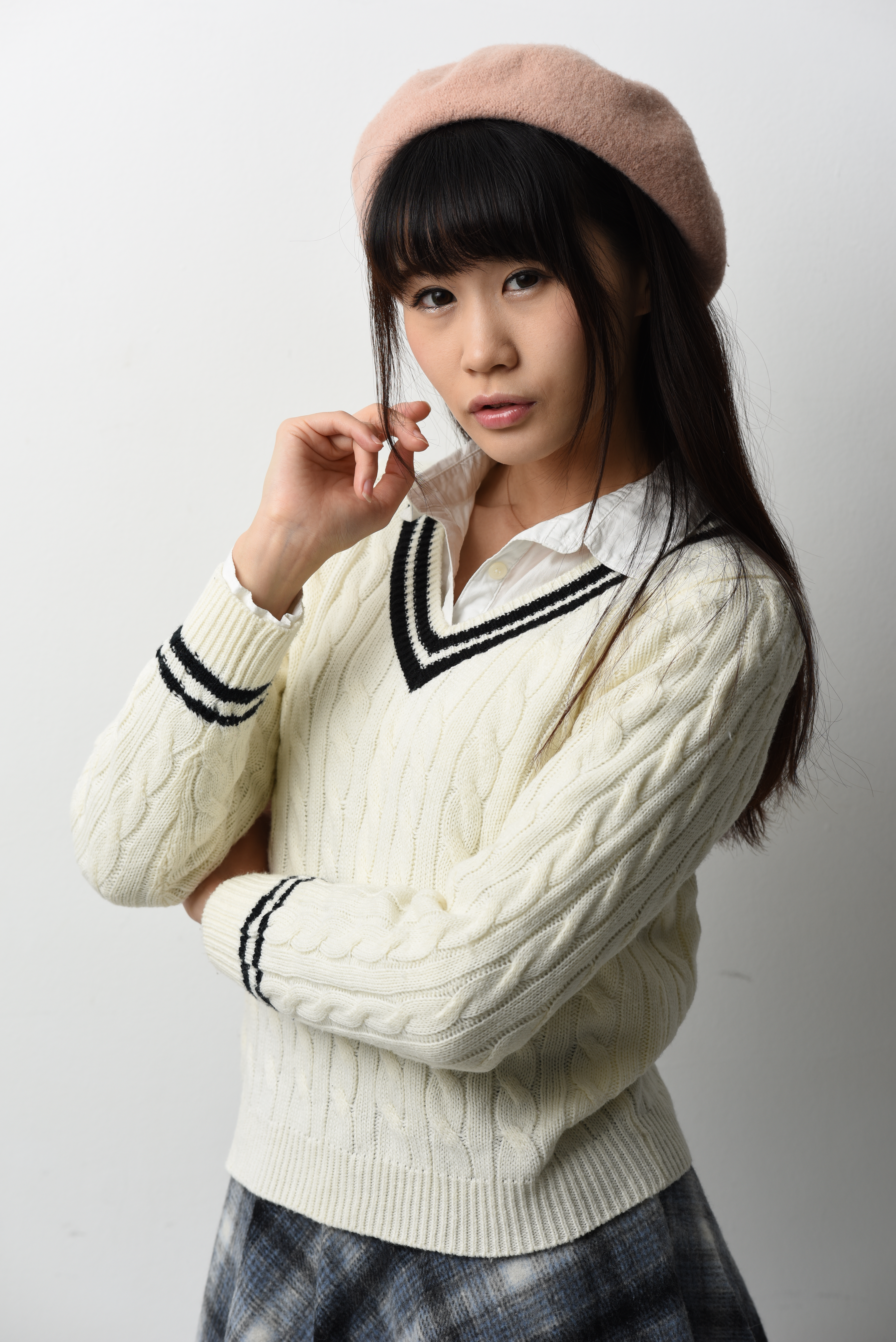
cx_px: 448
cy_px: 671
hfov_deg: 13.1
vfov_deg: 19.5
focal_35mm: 105
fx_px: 3917
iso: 100
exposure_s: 1/200
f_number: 5.6
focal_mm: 105
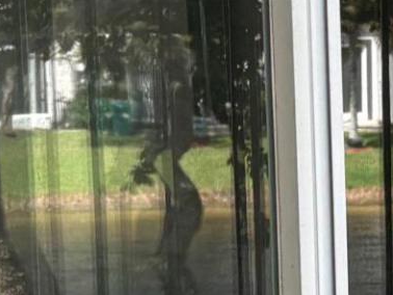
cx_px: 743
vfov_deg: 7.4
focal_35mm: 198
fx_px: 2249
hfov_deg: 9.4
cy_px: 355
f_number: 1.6
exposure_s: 1/129
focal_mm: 5.96
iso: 32
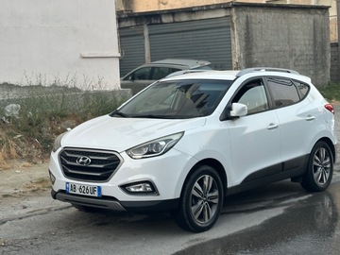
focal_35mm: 48
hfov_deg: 39.7
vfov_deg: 30.3
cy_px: 128
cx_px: 170
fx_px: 471
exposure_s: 1/50
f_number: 1.78
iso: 80
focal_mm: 6.86
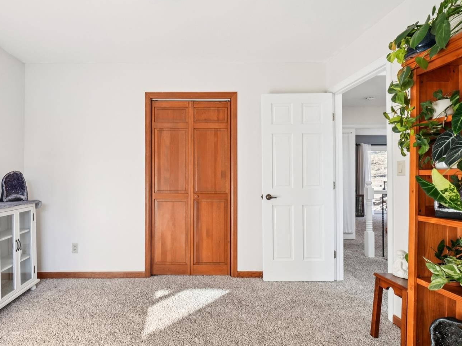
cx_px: 187
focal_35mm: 18
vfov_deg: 71.5
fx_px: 240
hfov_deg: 86.8
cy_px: 181
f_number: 8
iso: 400
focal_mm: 10
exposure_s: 1/60
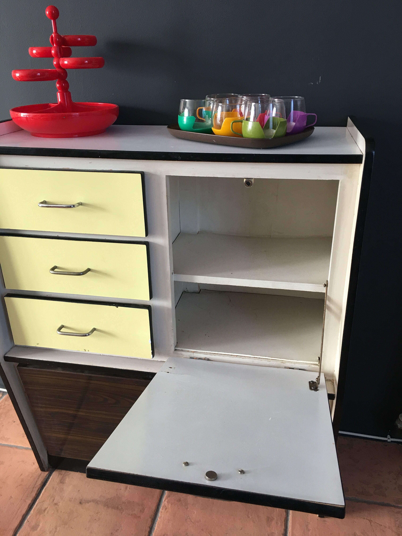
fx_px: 449
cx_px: 201
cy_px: 268
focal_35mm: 29
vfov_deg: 61.7
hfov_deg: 48.2
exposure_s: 1/17
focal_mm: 4.15
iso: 40
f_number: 2.2
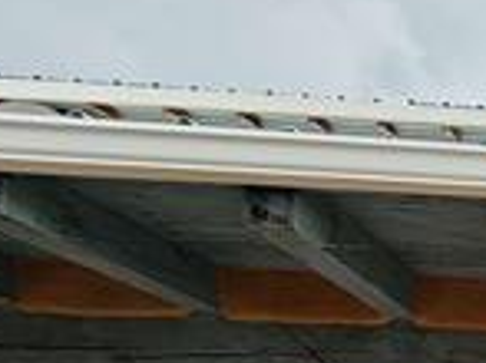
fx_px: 856
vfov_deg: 19.9
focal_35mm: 61
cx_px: 903
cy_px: 584
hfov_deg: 20.6
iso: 50
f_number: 2.2
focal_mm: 2.22
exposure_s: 1/535
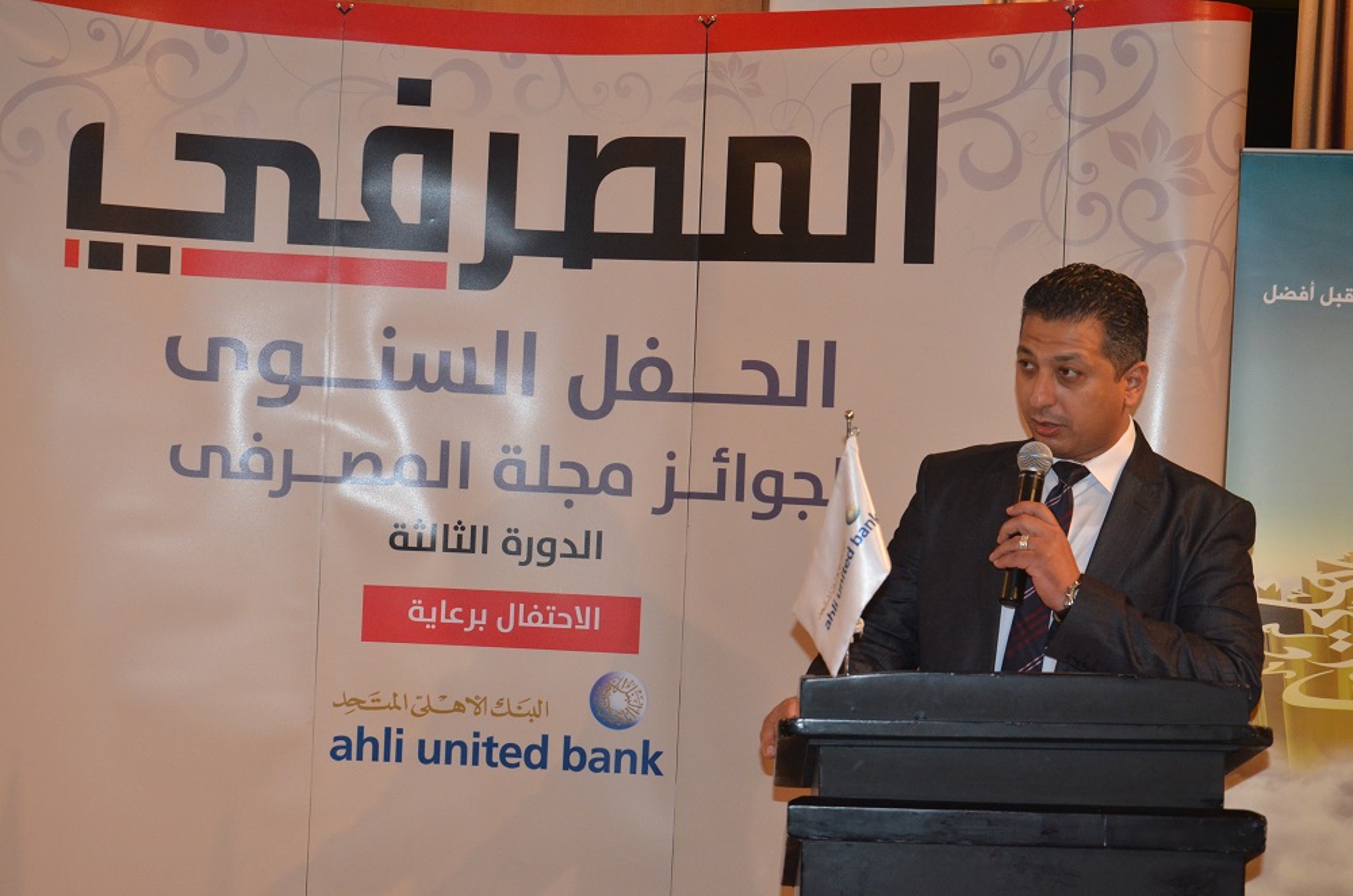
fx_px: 2250
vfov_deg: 22.5
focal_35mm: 60
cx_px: 676
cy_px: 448
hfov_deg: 33.5
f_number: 6.3
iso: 2000
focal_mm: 40
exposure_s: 1/60
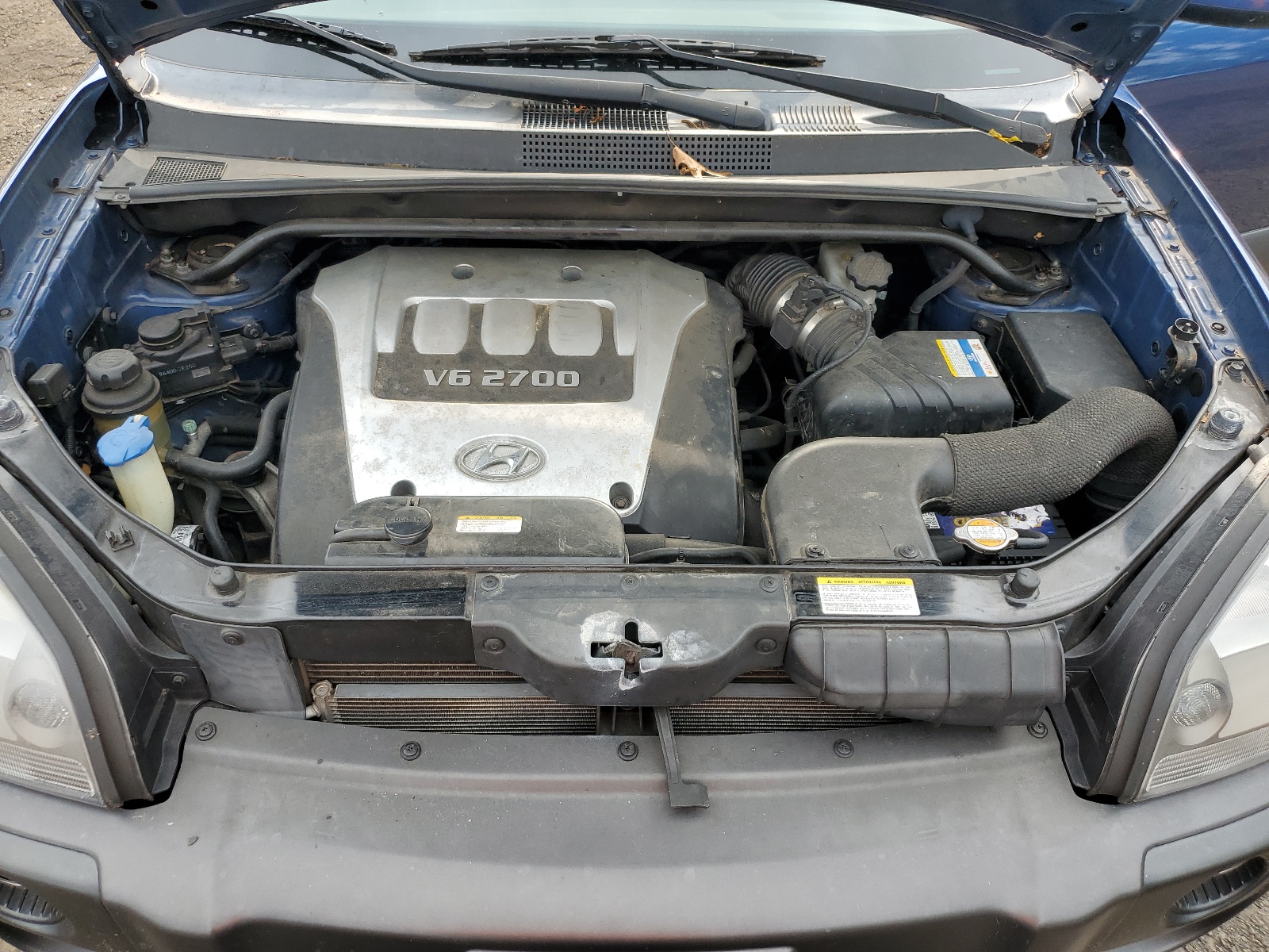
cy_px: 476
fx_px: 953
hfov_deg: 67.3
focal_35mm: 26
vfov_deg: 53.1
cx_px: 634
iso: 50
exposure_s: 1/588
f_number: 1.5
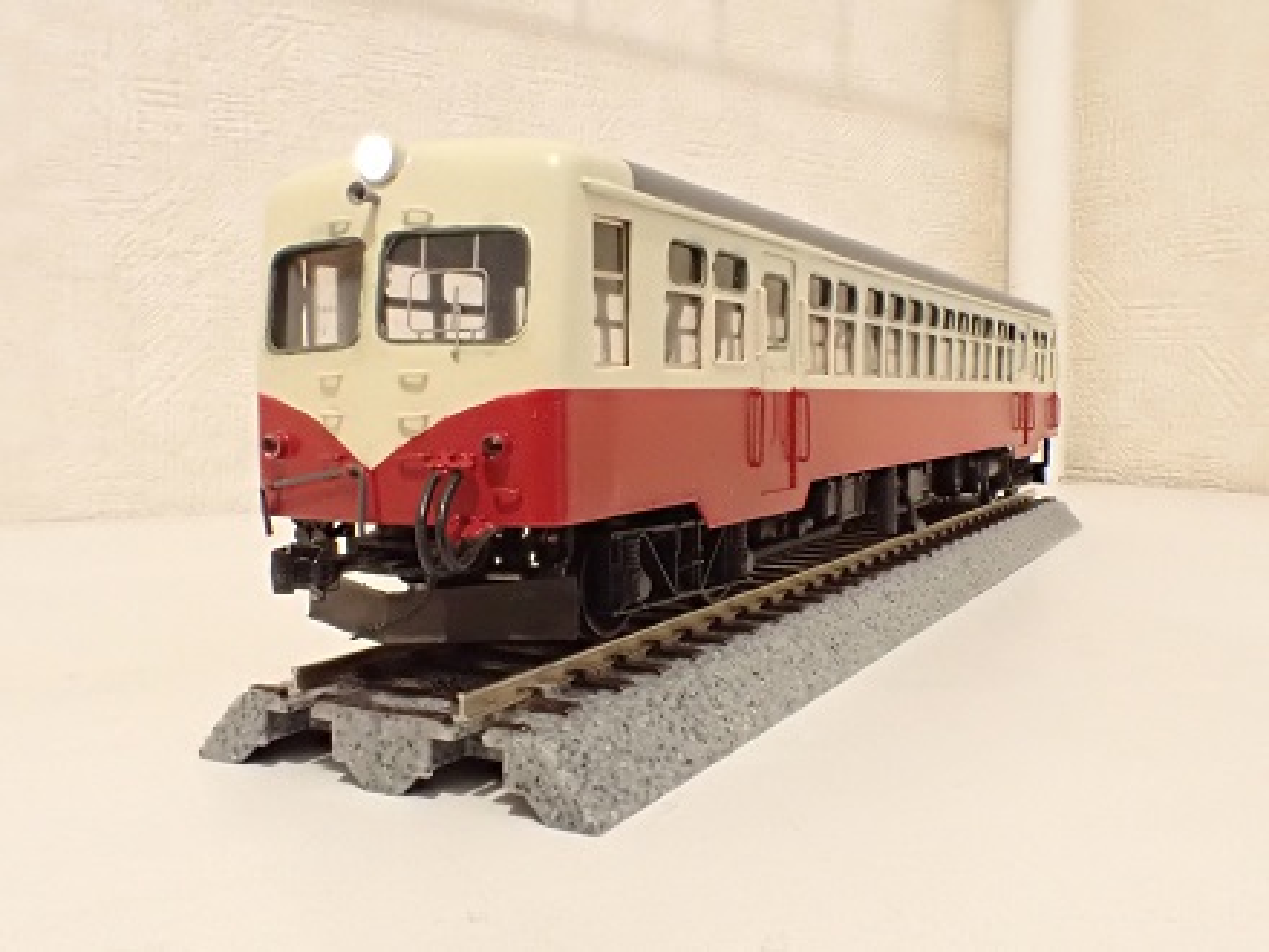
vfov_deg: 46.8
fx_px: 1100
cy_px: 476
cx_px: 634
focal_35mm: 30
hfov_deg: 60.0
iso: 1600
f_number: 3.2
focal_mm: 5.4
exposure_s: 1/40
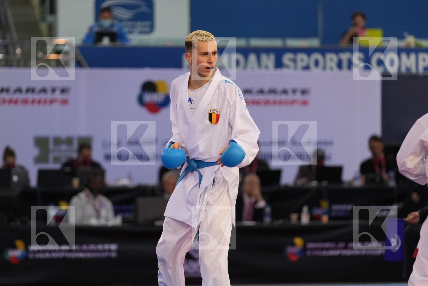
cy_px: 143
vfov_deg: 5.1
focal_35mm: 267
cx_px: 214
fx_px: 3174
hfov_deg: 7.7
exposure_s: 1/1000
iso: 2000
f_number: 2.8
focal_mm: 178
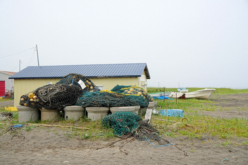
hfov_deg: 51.3
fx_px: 258
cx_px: 124
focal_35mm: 38
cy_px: 82
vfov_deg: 35.5
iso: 100
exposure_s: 1/500
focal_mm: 25
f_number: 5
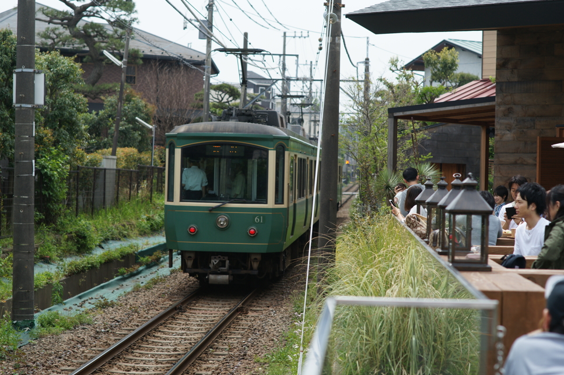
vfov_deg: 15.2
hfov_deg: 22.6
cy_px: 177
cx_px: 280
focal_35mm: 90
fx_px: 1409
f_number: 4
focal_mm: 85
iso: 200
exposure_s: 1/1500
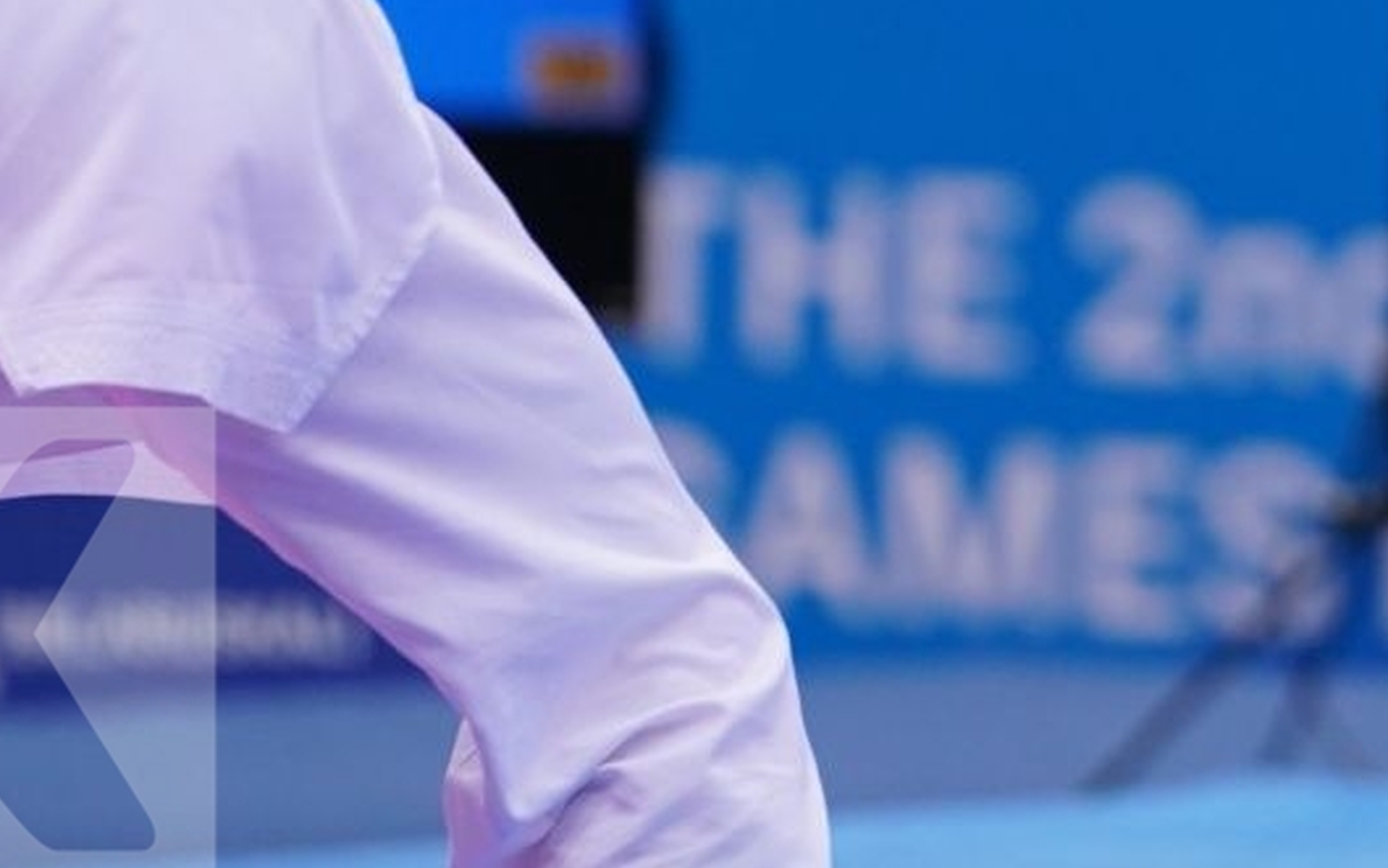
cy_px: -286
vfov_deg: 1.9
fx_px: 26223
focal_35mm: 693
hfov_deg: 3.0
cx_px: 1750
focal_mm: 200
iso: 1250
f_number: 2.8
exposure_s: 1/1000
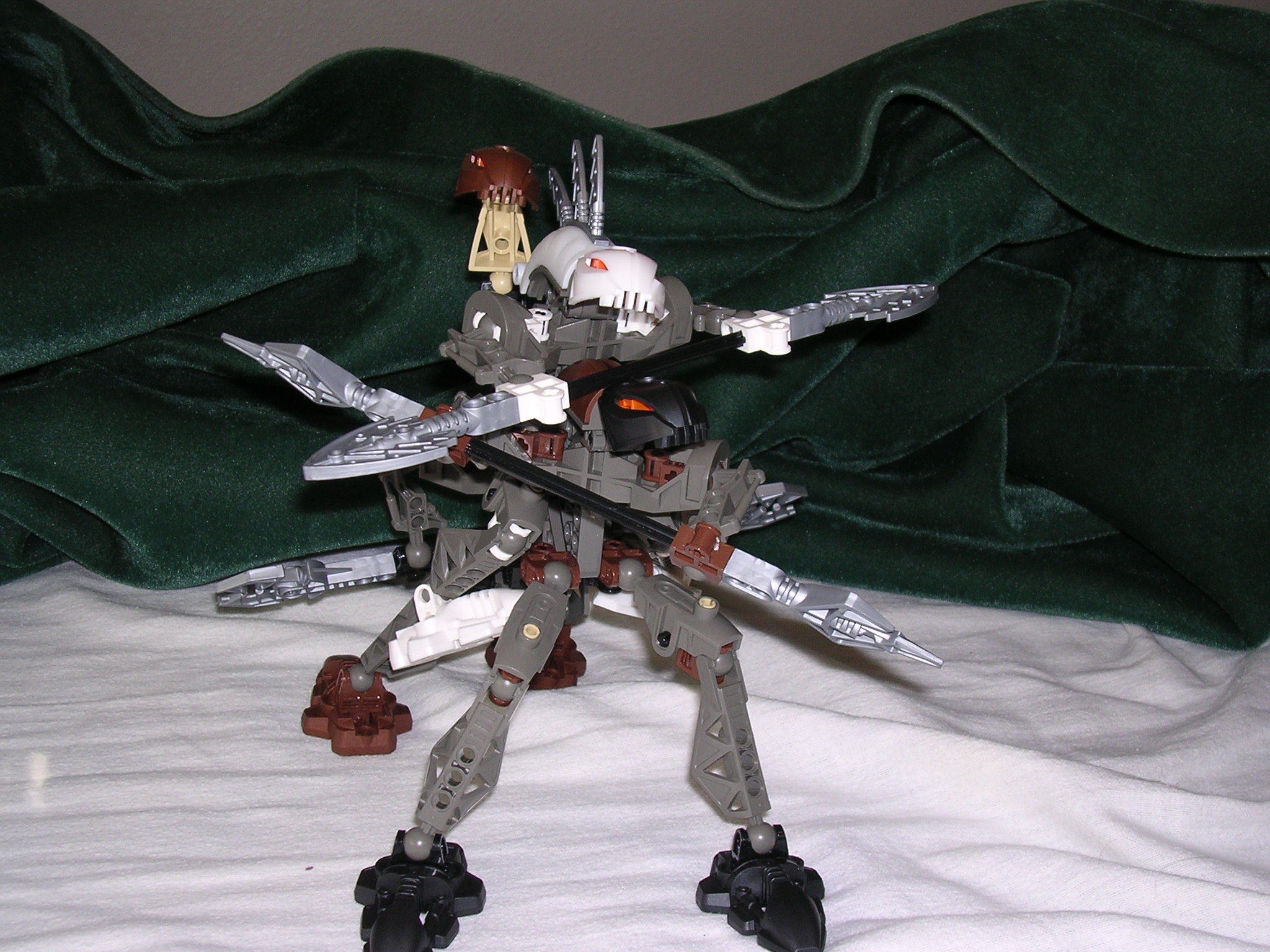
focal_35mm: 46
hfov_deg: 41.2
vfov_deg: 31.5
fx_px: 1688
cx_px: 635
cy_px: 476
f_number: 3
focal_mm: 7.1
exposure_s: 1/60.1
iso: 100
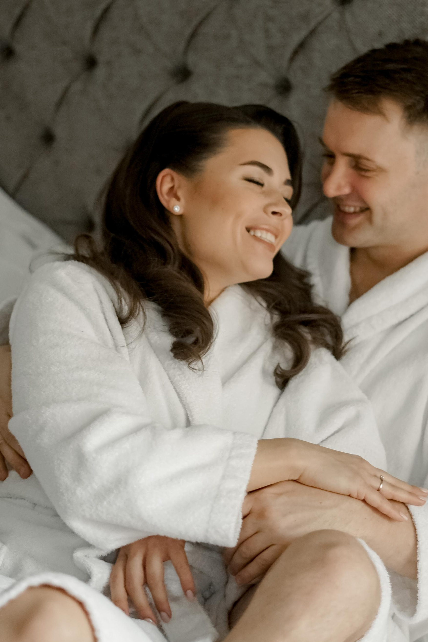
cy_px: 322
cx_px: 258
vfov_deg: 27.7
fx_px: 1302
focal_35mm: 73
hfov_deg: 18.6
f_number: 1.8
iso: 1250
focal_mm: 50
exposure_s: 1/125
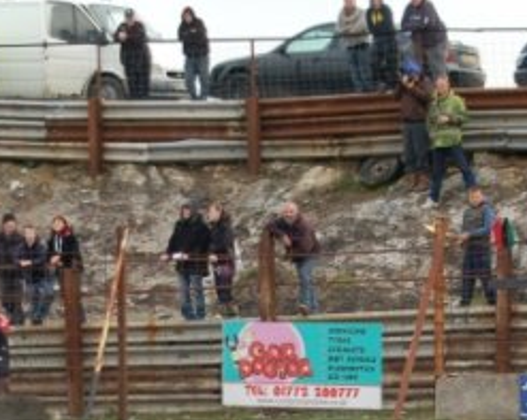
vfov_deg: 10.4
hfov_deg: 13.2
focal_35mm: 146
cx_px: 326
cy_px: 450
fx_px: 2274
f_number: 4.8
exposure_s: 1/500
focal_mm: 40
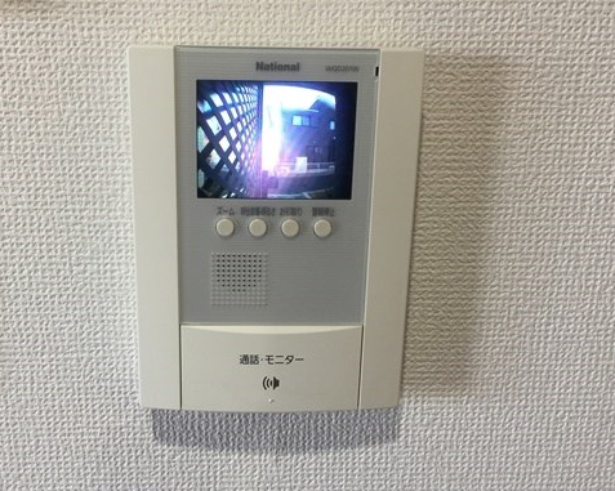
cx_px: 262
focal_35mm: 38
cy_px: 238
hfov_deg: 47.8
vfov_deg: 39.1
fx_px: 691
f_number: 2.2
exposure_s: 1/15
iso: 32
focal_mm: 4.15
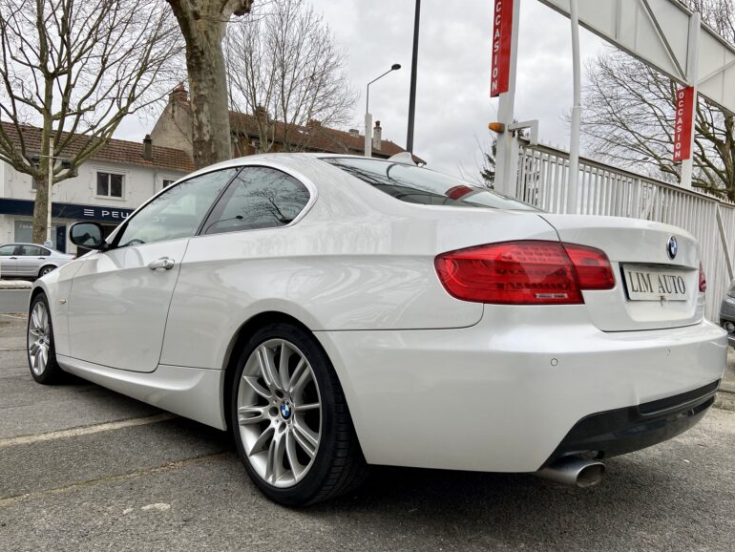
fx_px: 573
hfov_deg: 65.3
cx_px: 381
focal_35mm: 27
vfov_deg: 51.4
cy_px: 286
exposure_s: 1/544
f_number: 1.8
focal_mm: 4.25
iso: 32
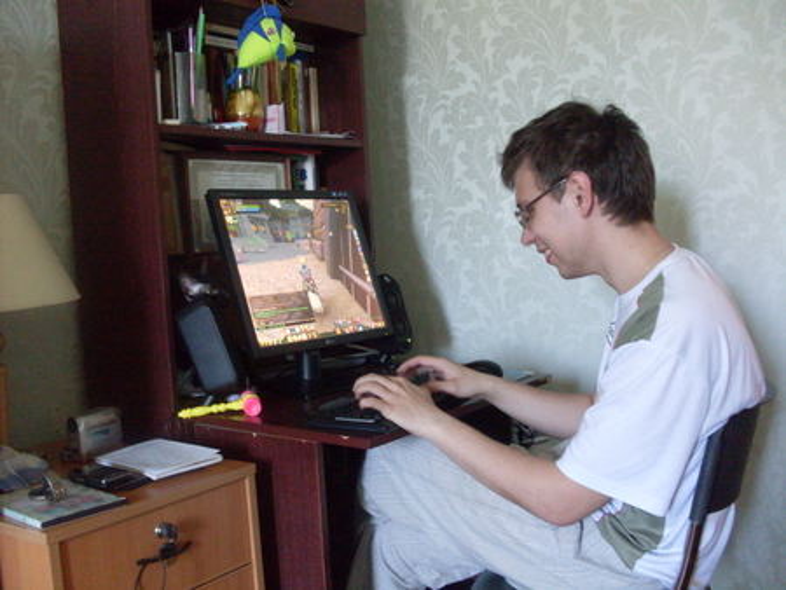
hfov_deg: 49.0
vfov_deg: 37.8
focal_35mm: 38
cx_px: 393
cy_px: 295
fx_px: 863
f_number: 2.8
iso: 200
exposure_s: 1/8
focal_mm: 6.3
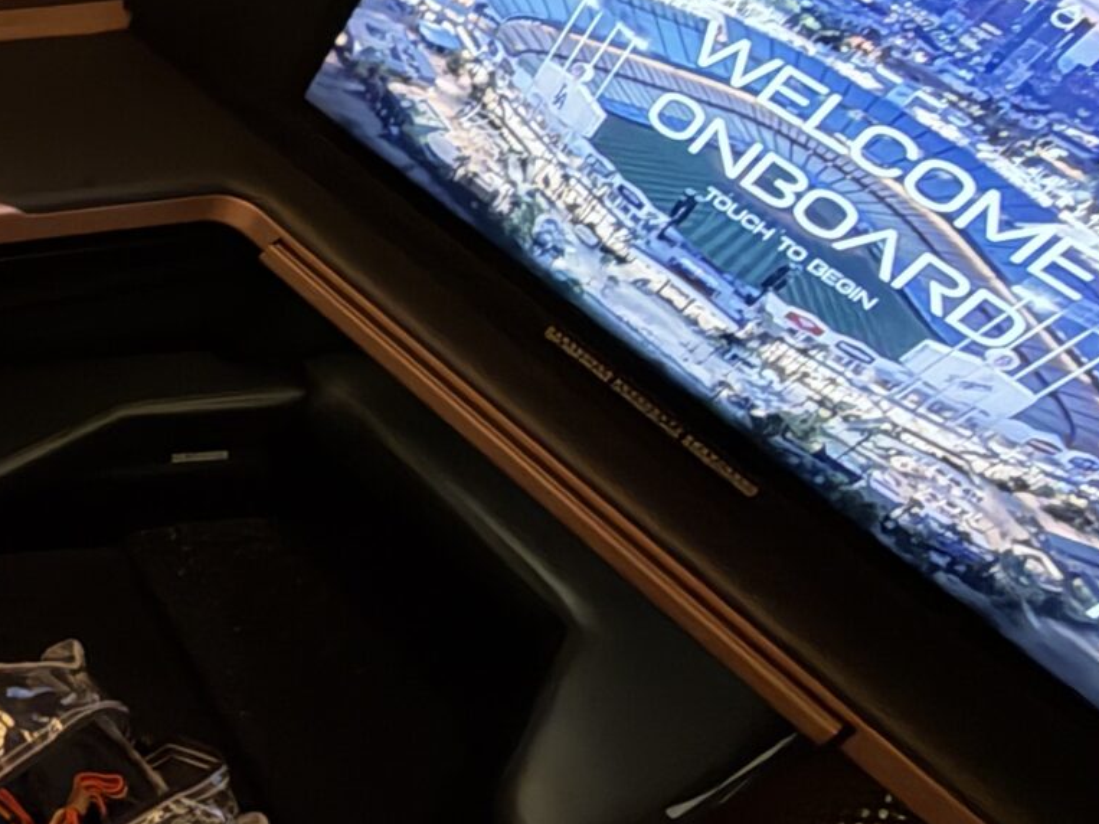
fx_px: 1492
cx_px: -470
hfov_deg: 29.0
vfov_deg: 30.1
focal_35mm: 47
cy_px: 156
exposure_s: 1/19
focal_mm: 2.22
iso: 800
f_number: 2.2
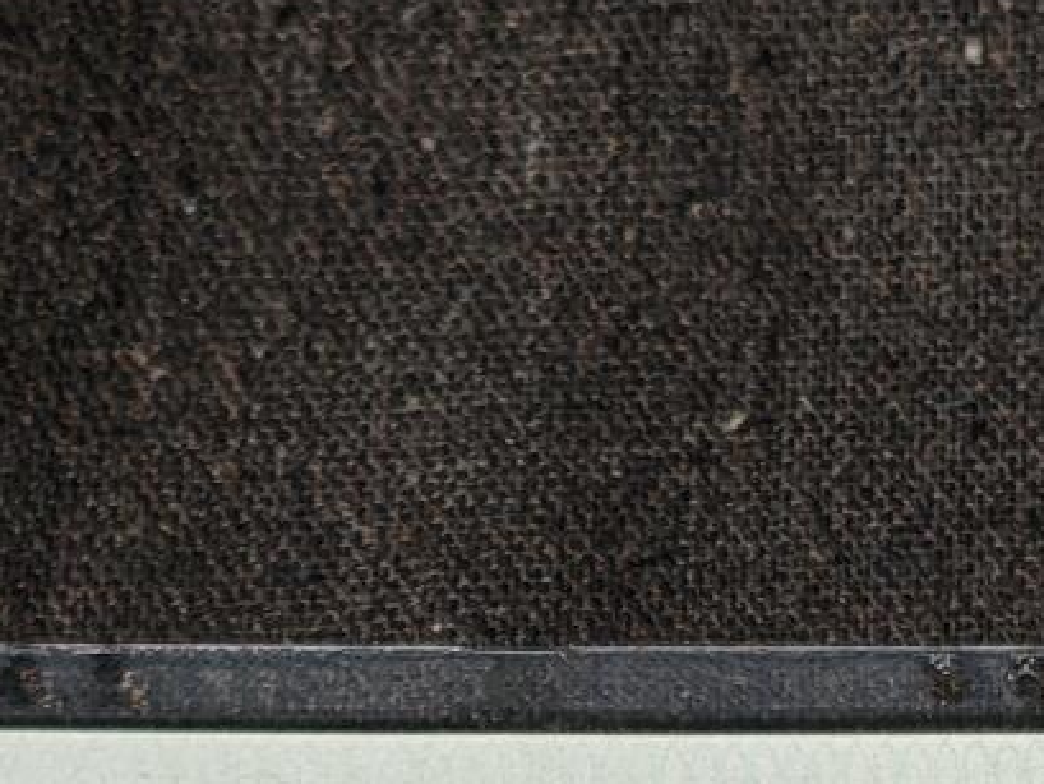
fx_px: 5159
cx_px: 597
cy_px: 1272
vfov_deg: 8.4
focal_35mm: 171
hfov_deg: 11.6
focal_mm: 4.94
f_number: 1.5
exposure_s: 1/1156
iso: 50
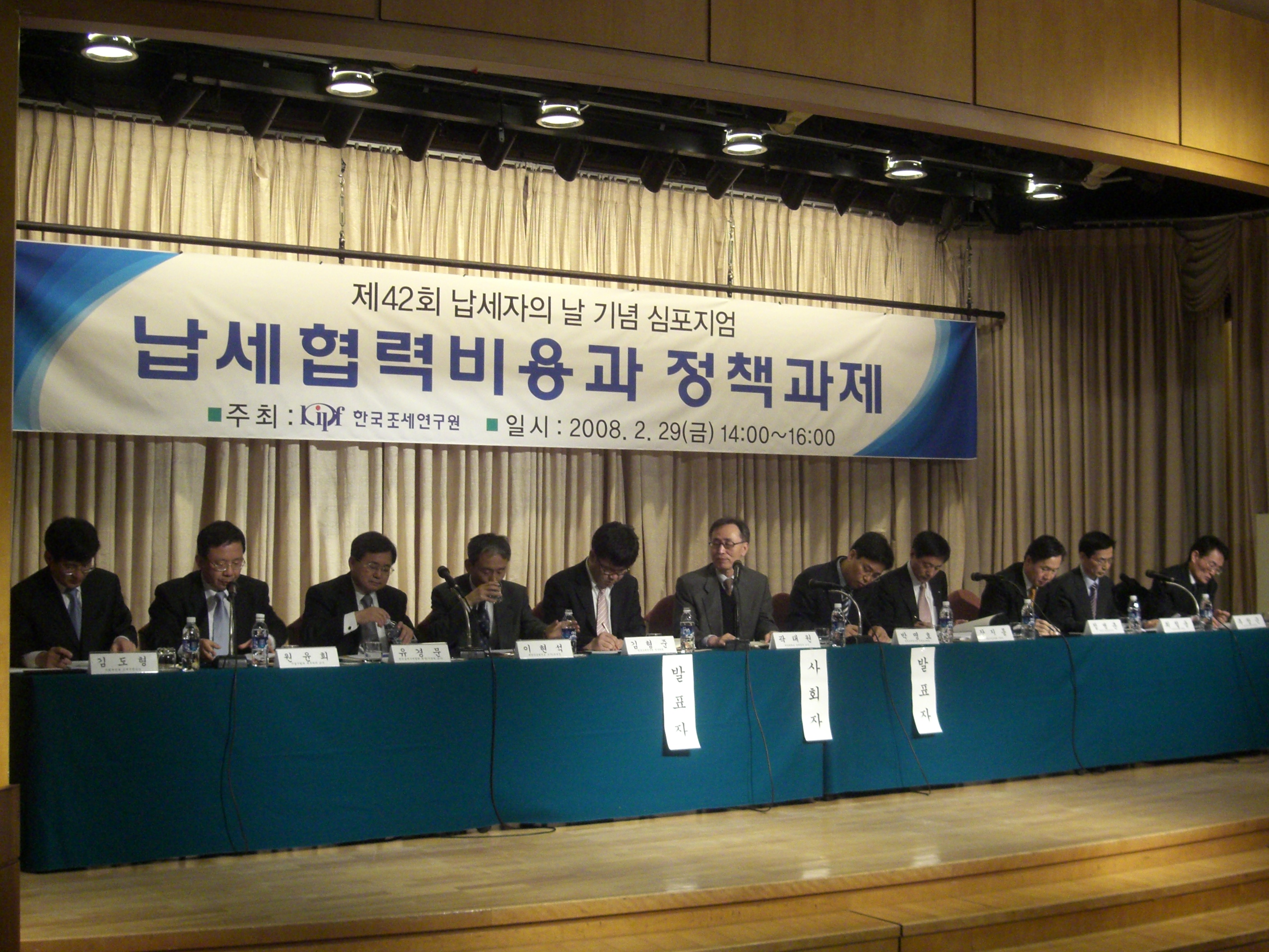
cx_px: 634
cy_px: 476
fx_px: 1686
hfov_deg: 41.2
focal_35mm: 46
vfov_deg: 31.5
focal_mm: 7.56
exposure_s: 1/50
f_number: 3.3
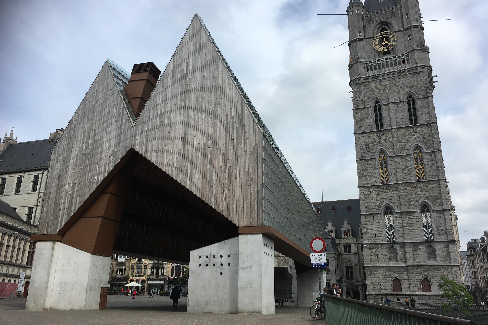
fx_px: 420
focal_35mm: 31
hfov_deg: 60.3
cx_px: 249
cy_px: 145
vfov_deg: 42.3
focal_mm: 4.15
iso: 25
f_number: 2.2
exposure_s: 1/2024
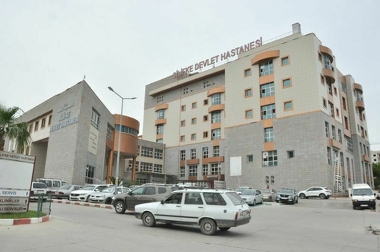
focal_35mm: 27
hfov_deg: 67.5
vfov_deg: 47.8
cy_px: 126
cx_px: 190
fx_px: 285
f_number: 22
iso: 800
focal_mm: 18
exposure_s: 1/200
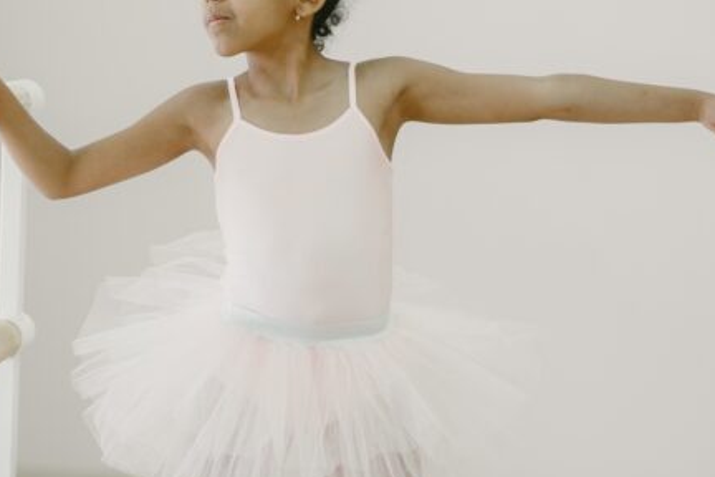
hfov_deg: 13.6
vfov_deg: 9.1
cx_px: 194
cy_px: 209
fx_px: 2999
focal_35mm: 151
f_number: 2.5
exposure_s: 1/250
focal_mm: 85
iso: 640
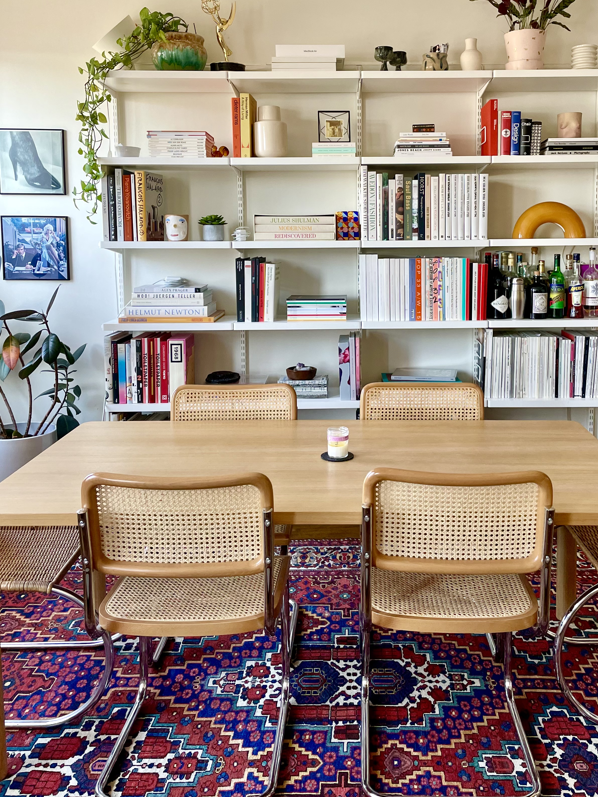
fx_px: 760
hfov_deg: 42.8
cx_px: 351
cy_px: 310
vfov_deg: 54.9
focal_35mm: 33
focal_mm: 4.2
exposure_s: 1/121
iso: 125
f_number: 1.6
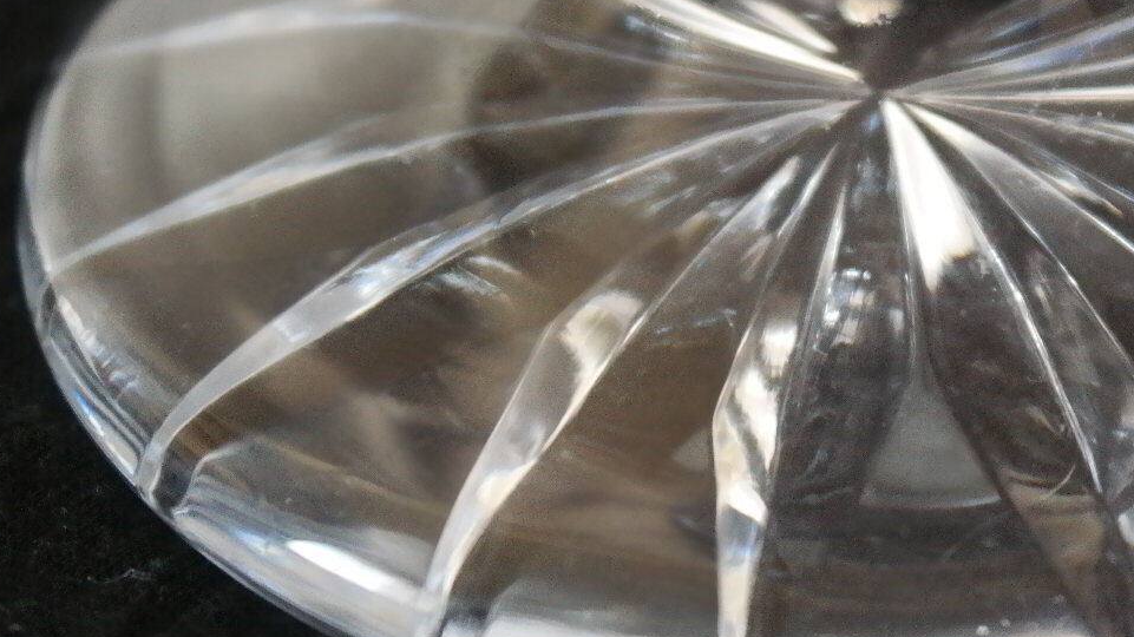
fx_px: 3908
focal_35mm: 130
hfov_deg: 16.4
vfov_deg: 9.3
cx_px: 889
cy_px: 140
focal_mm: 45
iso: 3200
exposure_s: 1/50
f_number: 5
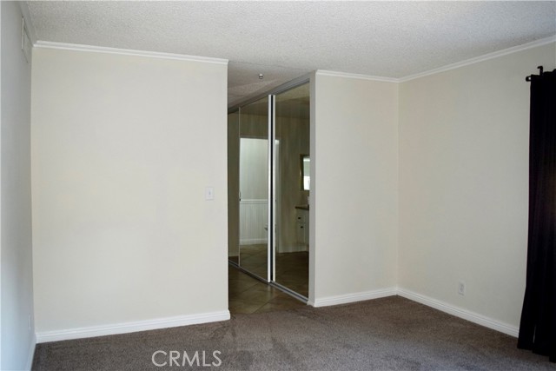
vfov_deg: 48.0
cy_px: 186
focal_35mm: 27
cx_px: 278
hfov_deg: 67.4
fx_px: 417
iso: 800
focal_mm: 18
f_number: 4
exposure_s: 1/60
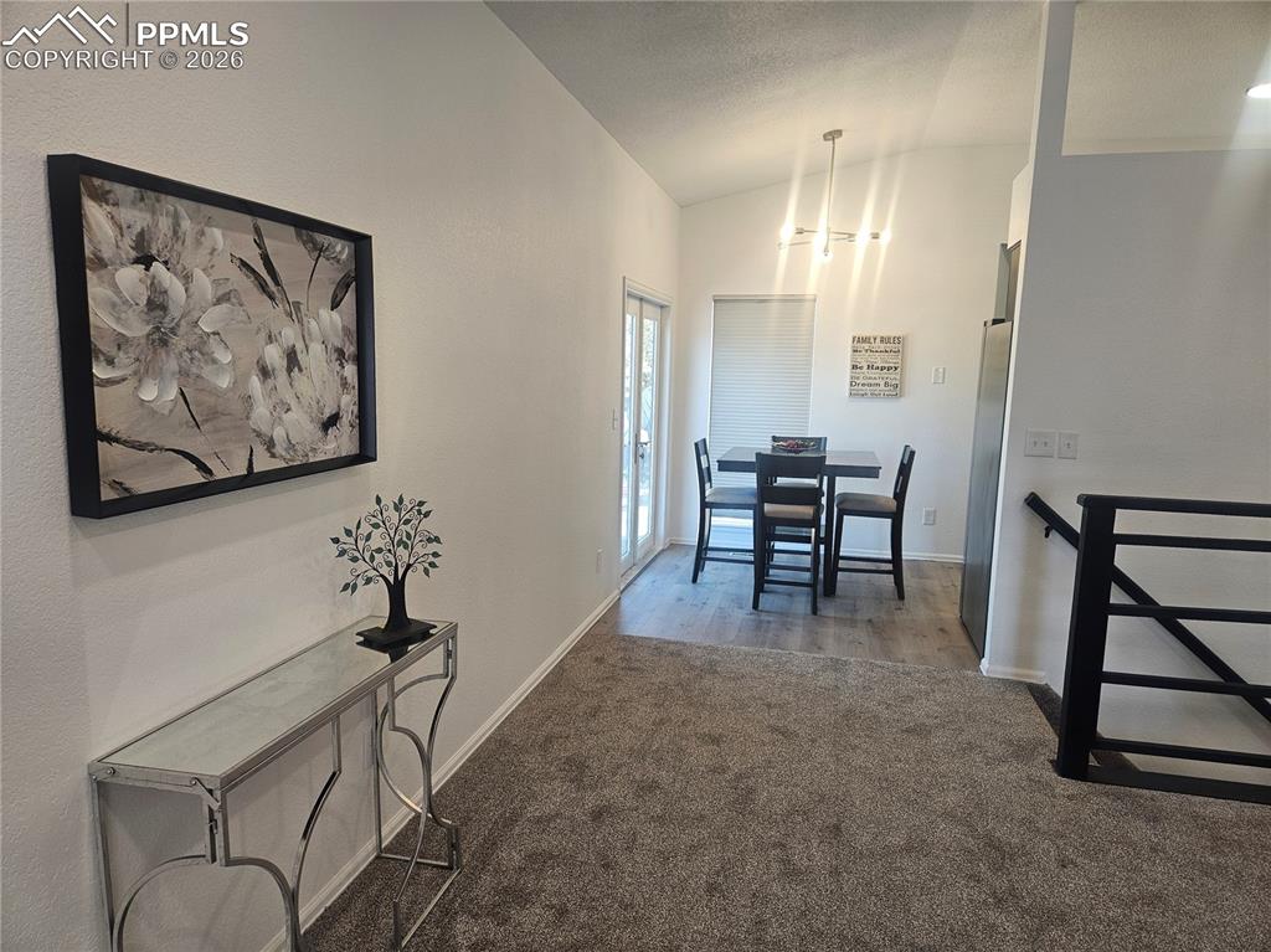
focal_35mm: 23
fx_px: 844
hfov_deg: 74.0
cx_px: 636
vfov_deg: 58.8
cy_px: 476
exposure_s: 1/120
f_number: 1.8
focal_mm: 5.4
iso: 100
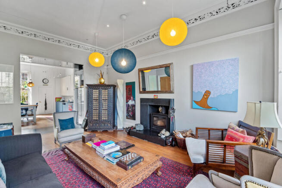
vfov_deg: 73.8
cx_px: 141
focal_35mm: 16
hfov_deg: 96.7
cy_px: 94
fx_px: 125
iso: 250
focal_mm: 16
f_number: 9
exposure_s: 1/3
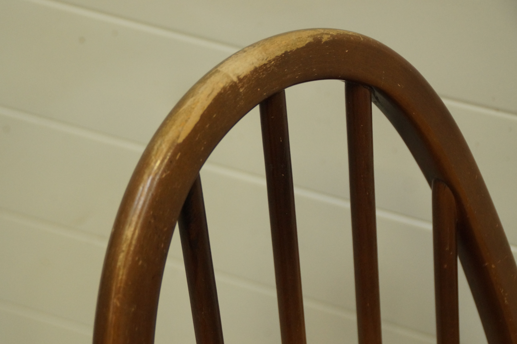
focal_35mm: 95
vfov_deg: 14.4
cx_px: 248
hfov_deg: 21.5
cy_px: 165
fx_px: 1364
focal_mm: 60
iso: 1600
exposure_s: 1/100
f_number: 5
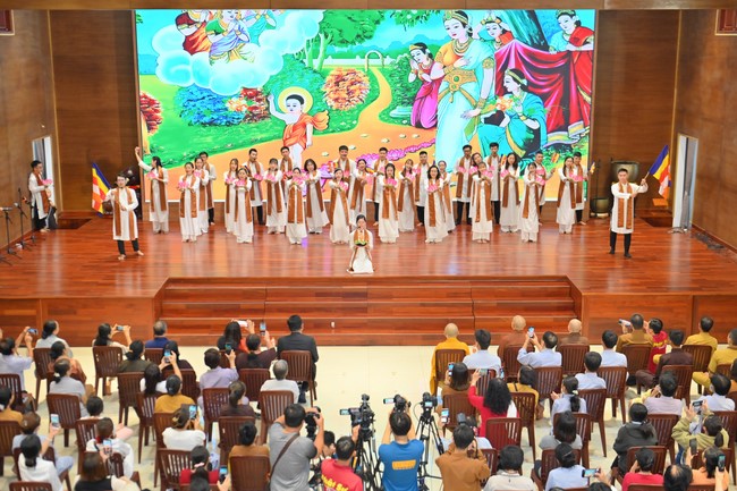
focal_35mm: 48
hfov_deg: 41.1
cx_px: 368
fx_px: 982
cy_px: 246
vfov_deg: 28.1
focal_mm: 48
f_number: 3.2
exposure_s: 1/125
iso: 1250
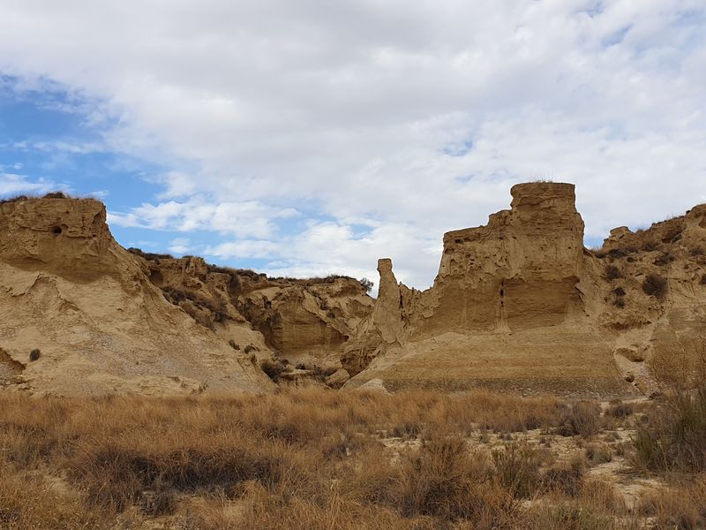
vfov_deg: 53.1
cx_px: 353
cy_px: 265
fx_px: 530
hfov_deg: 67.3
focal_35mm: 26
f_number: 2.4
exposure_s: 1/1387
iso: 50
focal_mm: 4.3
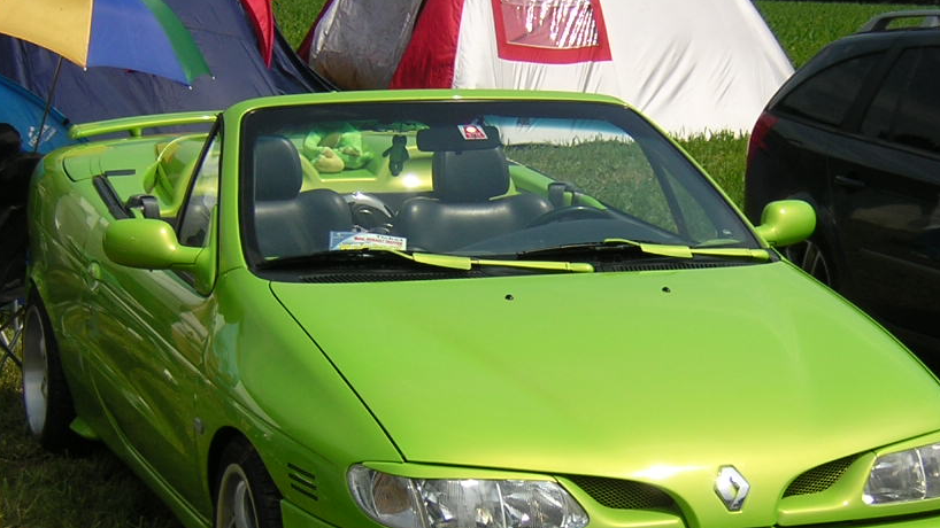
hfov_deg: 23.6
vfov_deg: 13.4
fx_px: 2243
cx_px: 540
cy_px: 426
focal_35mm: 90
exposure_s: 1/1245
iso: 100
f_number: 3.5
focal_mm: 8.6
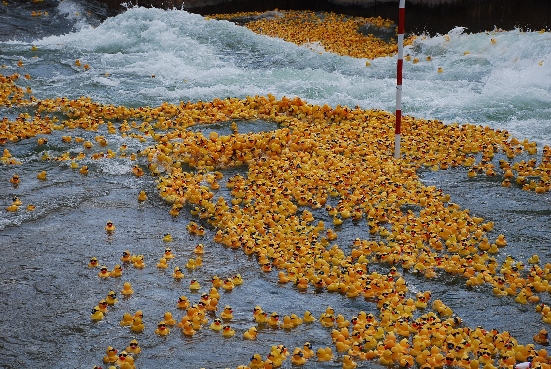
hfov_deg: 20.6
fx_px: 1517
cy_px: 184
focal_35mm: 99
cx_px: 276
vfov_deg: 13.9
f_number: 5.6
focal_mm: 66
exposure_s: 1/500
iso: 100
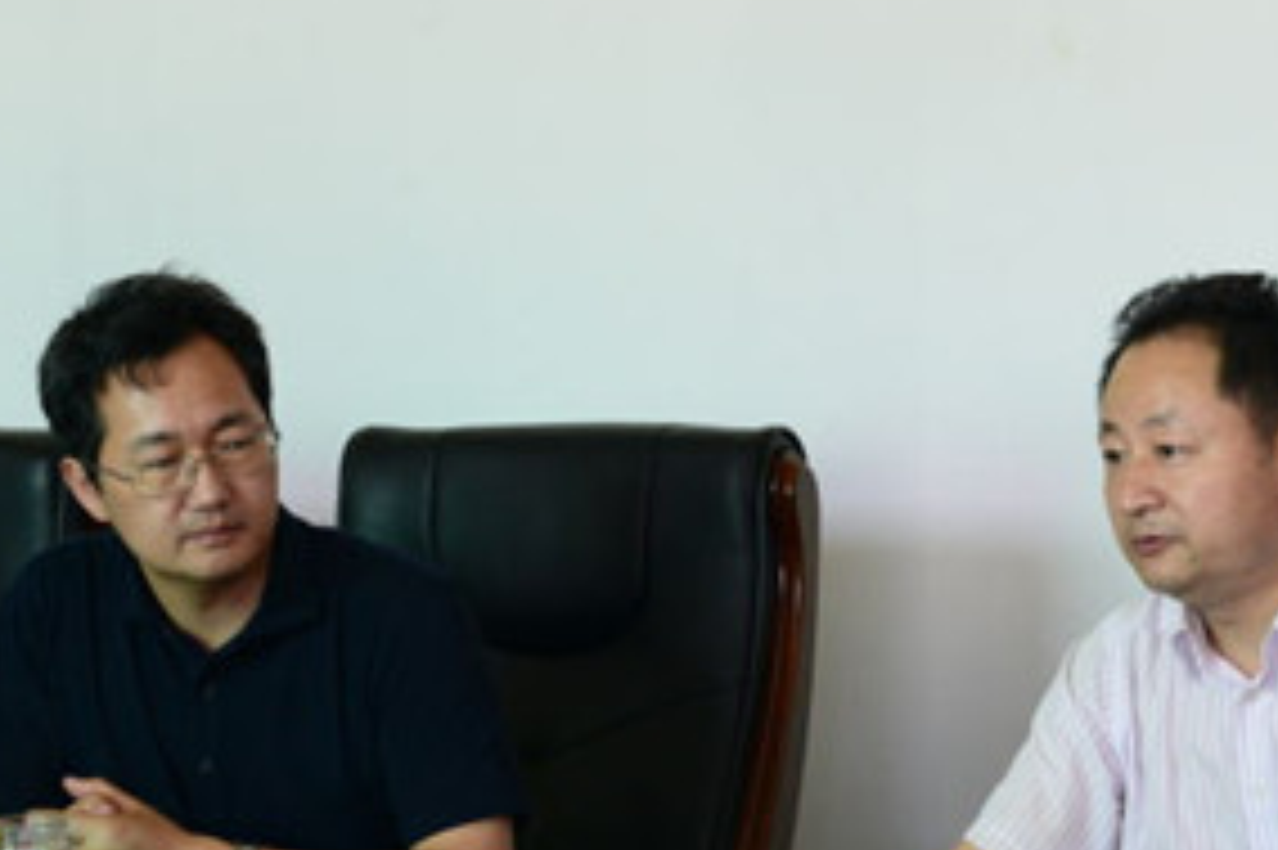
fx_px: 3299
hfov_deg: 21.7
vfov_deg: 14.7
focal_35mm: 93
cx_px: 950
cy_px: 562
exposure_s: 1/125
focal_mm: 55
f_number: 5.6
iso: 1250
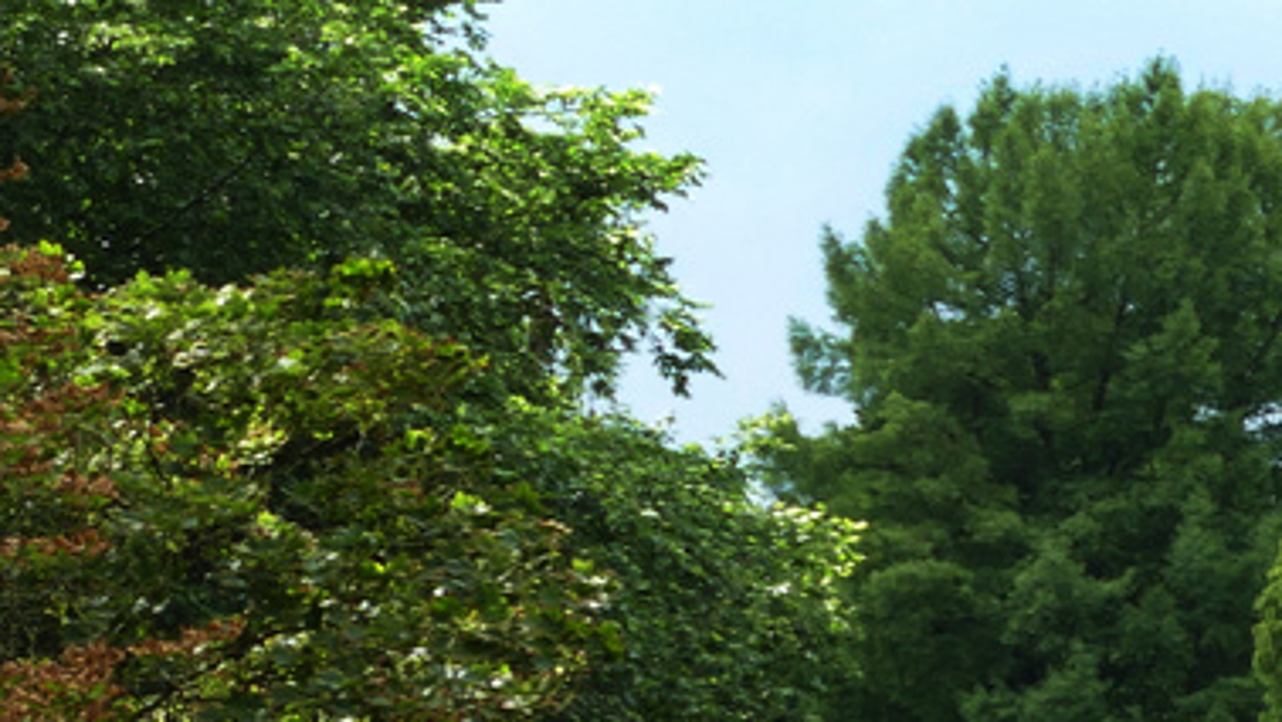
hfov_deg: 8.2
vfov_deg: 4.9
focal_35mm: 247
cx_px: 2710
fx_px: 8400
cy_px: 827
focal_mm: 20.23
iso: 125
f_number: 8
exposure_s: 1/80
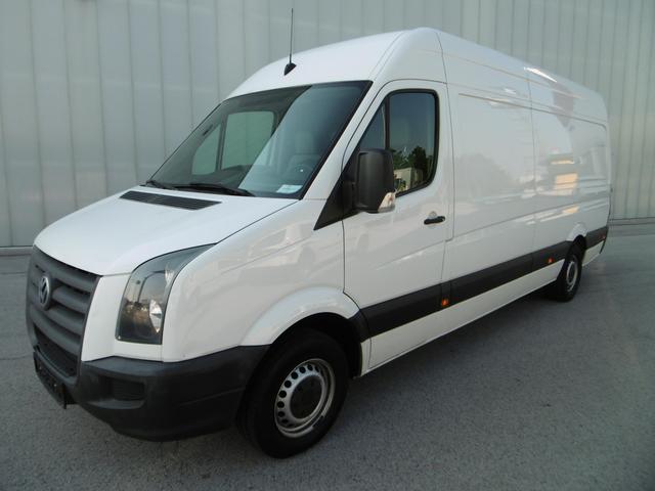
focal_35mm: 24
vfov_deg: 56.8
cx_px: 328
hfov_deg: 71.6
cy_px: 246
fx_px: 454
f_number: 3.1
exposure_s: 1/500
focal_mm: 4.3
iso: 100
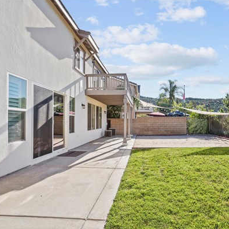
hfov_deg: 67.2
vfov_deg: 67.9
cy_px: 122
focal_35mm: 23
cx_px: 140
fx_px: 170
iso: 100
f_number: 9
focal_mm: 16.5
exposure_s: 1/15
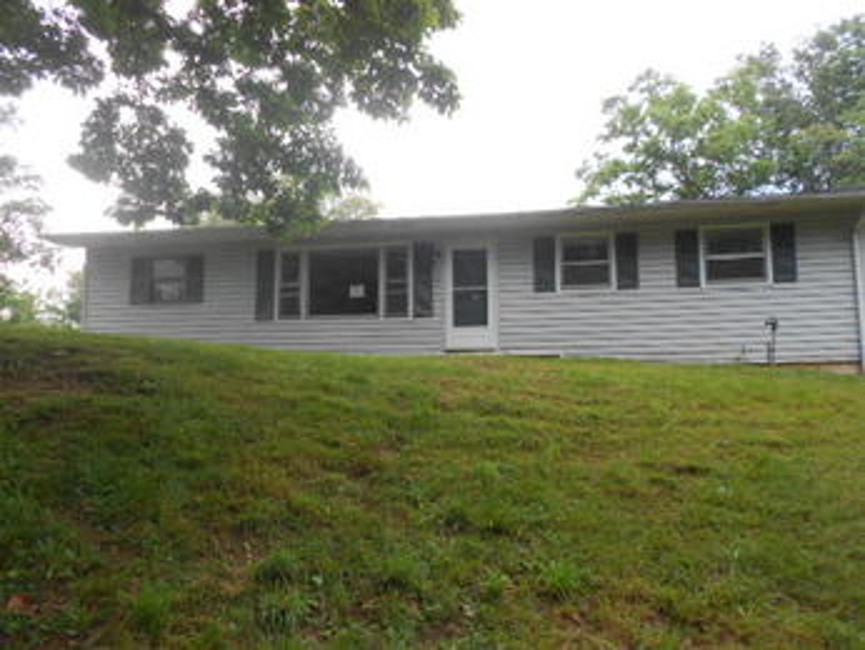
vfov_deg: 53.1
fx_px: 650
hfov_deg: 67.3
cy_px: 325
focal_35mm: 26
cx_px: 432
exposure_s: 1/60
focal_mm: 4.6
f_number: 3.2
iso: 80
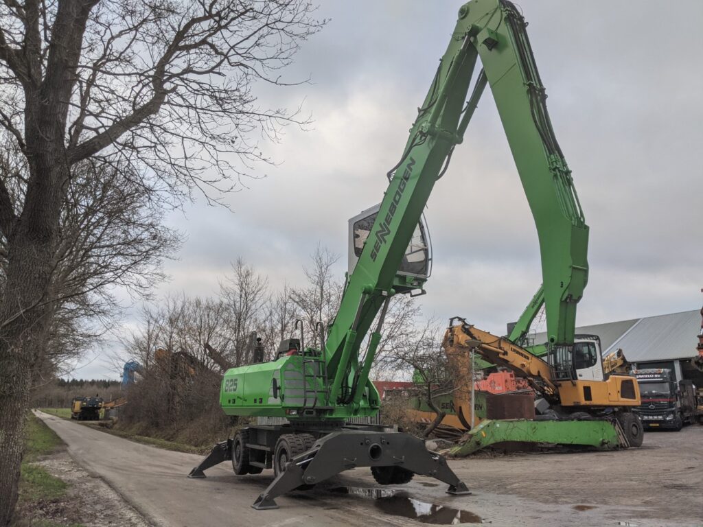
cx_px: 352
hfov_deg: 65.3
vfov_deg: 51.4
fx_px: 548
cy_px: 264
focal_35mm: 27
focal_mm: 4.44
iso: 51
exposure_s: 1/600
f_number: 1.8
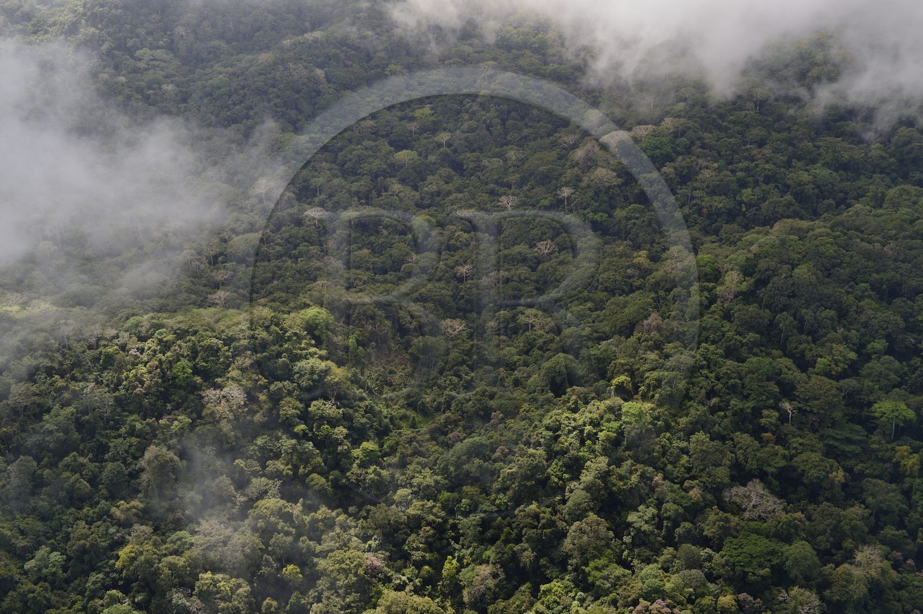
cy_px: 307
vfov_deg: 25.9
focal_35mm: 52
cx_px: 462
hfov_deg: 38.2
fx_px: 1332
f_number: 5.6
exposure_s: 1/800
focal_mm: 52
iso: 320
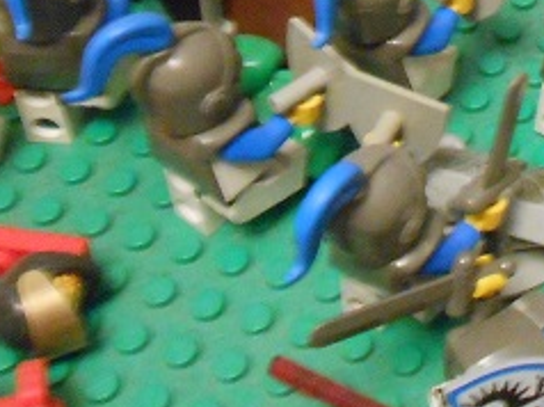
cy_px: -155
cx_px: 699
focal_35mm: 101
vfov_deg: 13.9
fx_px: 1586
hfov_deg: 18.2
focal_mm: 5.3
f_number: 3.8
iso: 800
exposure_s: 1/2.5
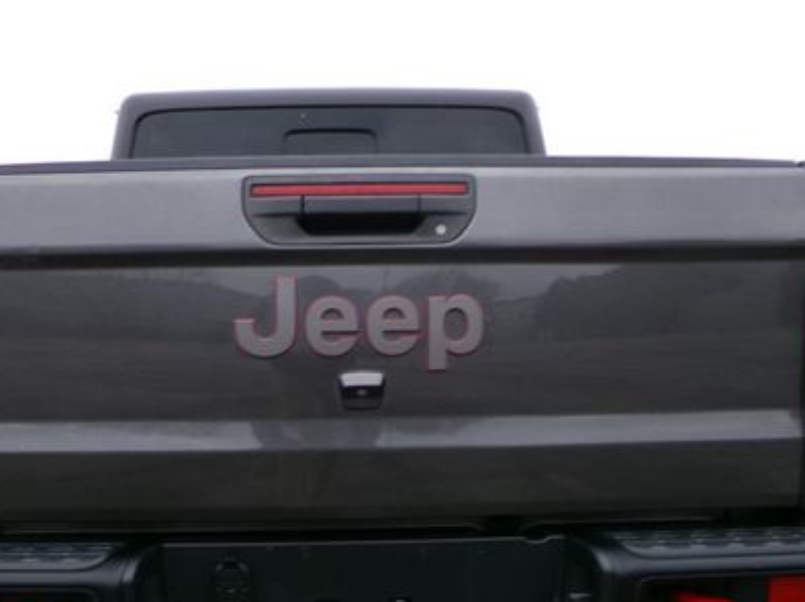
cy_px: 390
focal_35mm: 39
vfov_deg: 36.5
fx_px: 906
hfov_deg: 47.7
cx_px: 331
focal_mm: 4.3
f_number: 3.7
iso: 100
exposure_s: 1/38
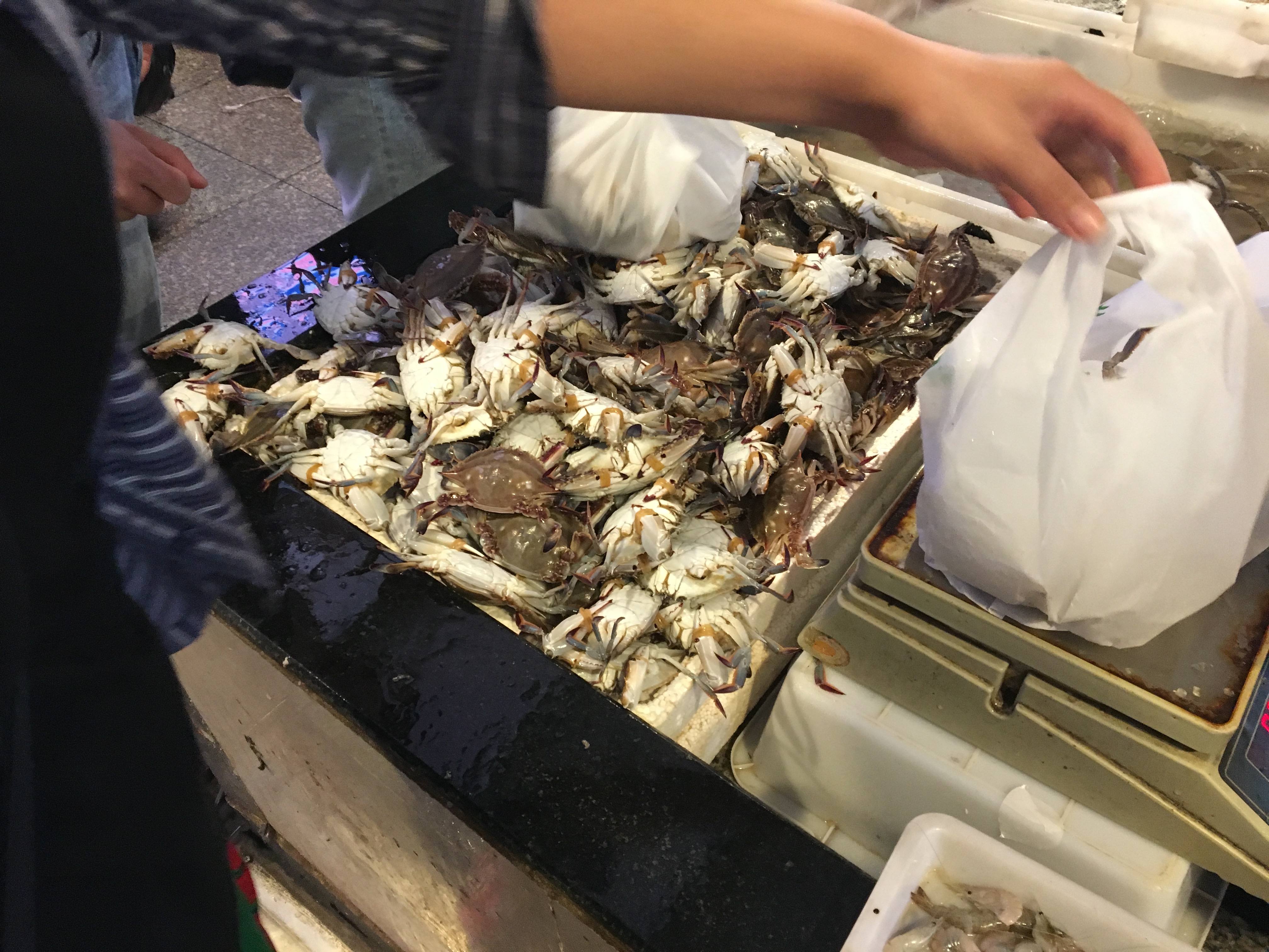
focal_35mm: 29
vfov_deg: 48.2
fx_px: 1063
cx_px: 634
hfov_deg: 61.7
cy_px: 476
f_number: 2.2
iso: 200
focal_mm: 4.15
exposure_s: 1/17
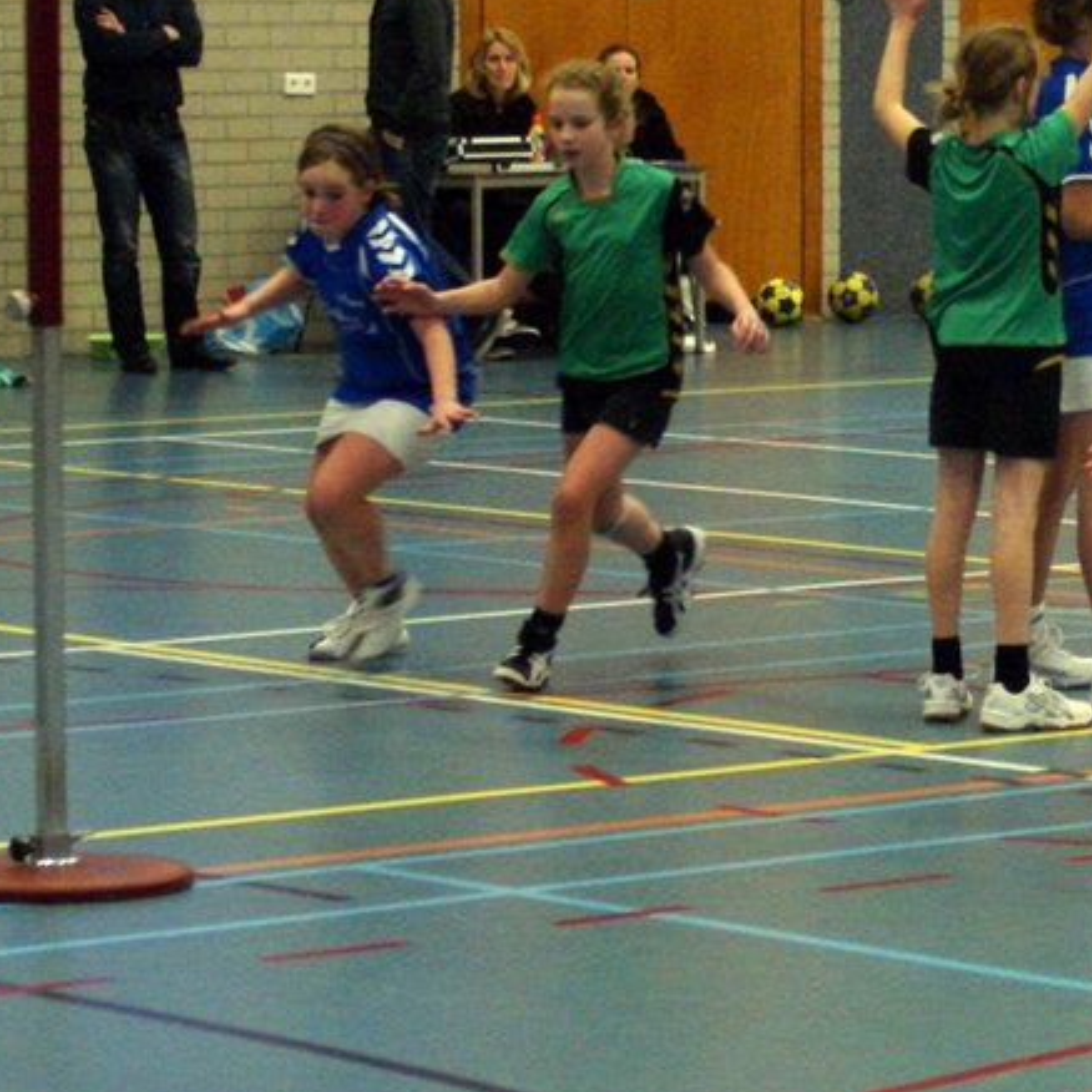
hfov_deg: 13.9
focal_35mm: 122
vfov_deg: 14.1
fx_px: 4360
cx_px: 1264
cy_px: 130
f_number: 2.8
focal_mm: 35
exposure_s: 1/160
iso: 800
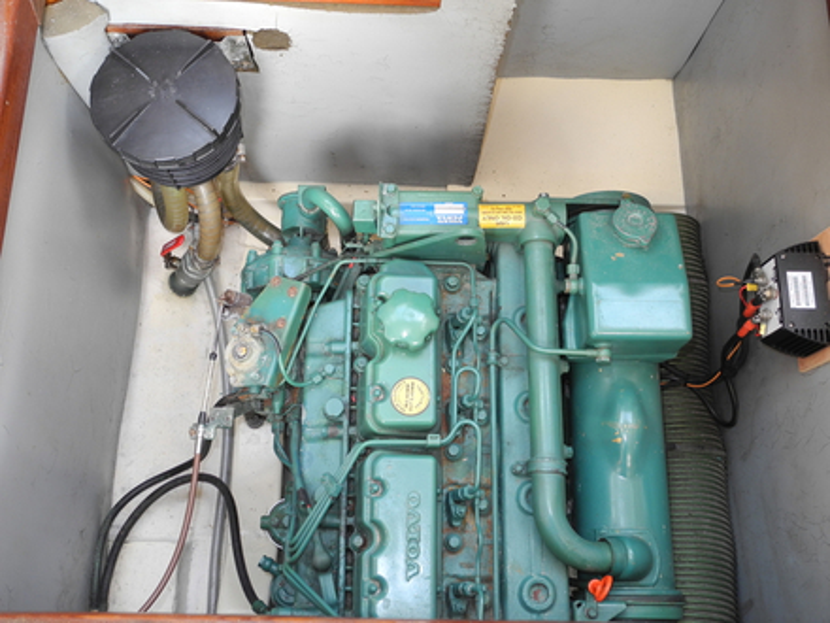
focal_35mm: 38
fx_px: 911
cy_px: 312
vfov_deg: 37.7
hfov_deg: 49.0
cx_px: 415
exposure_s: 1/36.5
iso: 100
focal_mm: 8.1
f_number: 3.2
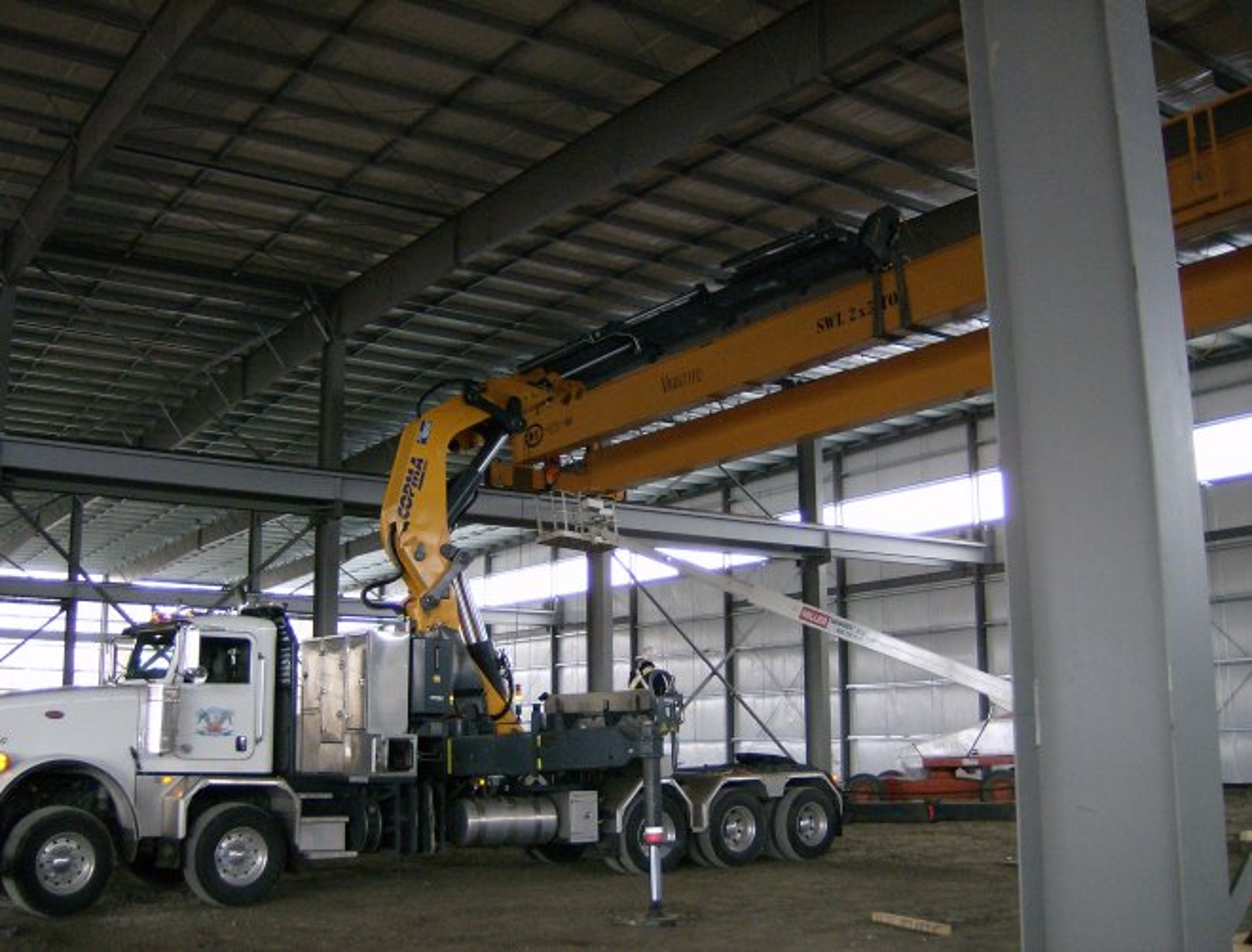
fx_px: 1309
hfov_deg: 51.1
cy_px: 476
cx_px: 626
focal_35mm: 36
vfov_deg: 40.0
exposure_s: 1/19.6
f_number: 2.8
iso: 200
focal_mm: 6
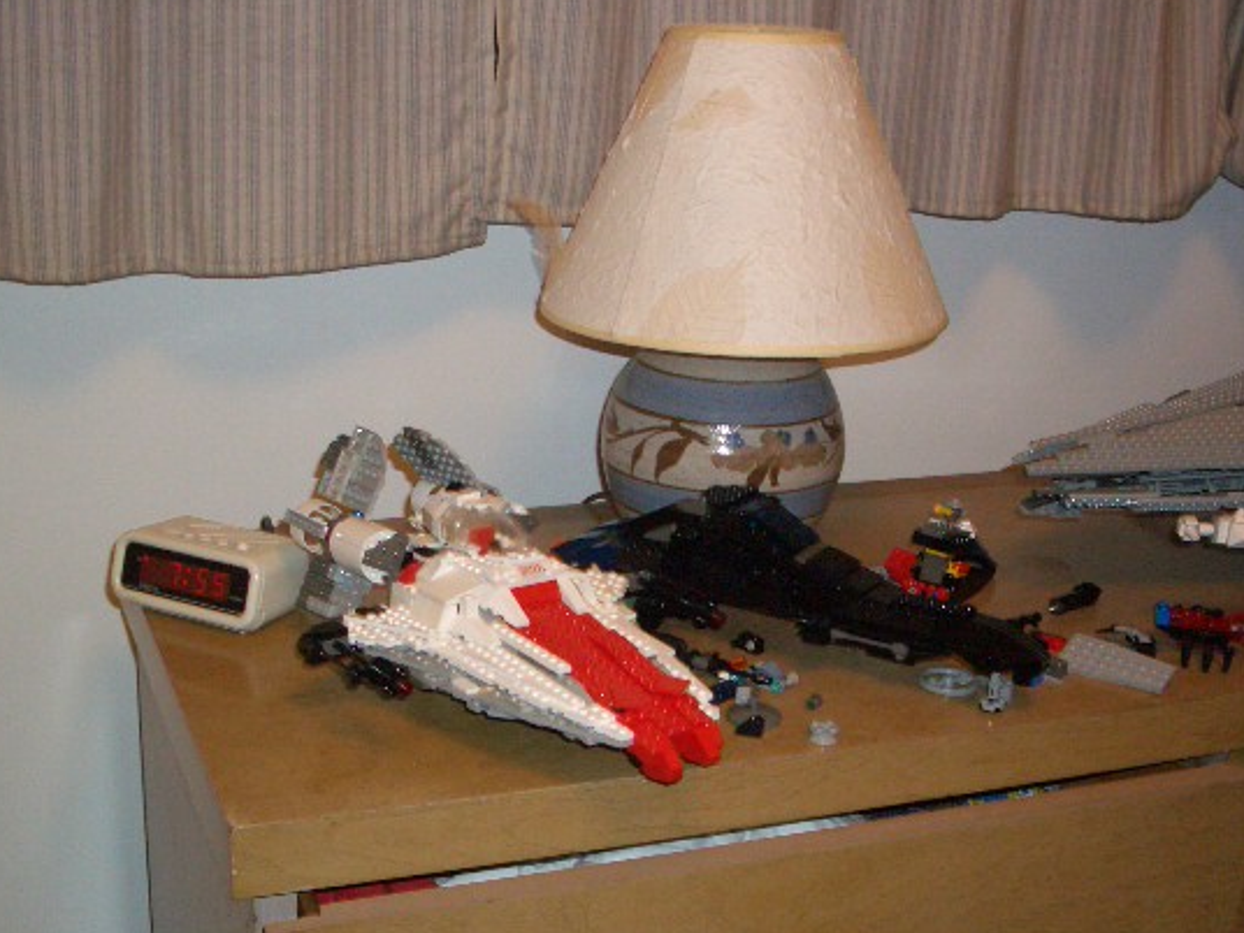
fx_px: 1761
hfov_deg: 38.9
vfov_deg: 29.6
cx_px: 599
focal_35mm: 49
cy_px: 545
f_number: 2.8
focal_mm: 6.8
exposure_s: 1/60
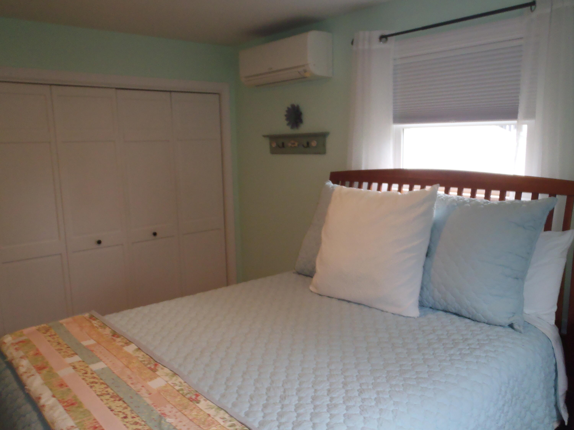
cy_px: 215
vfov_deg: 49.7
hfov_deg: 63.4
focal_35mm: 28
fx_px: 464
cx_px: 287
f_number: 3.5
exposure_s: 1/30
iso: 250
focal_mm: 5
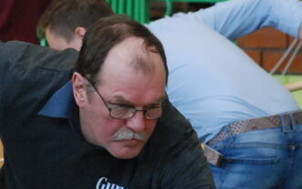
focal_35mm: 494
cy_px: 130
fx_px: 4062
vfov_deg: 2.7
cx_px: 117
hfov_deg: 4.3
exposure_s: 1/100
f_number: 5.6
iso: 1600
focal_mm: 105
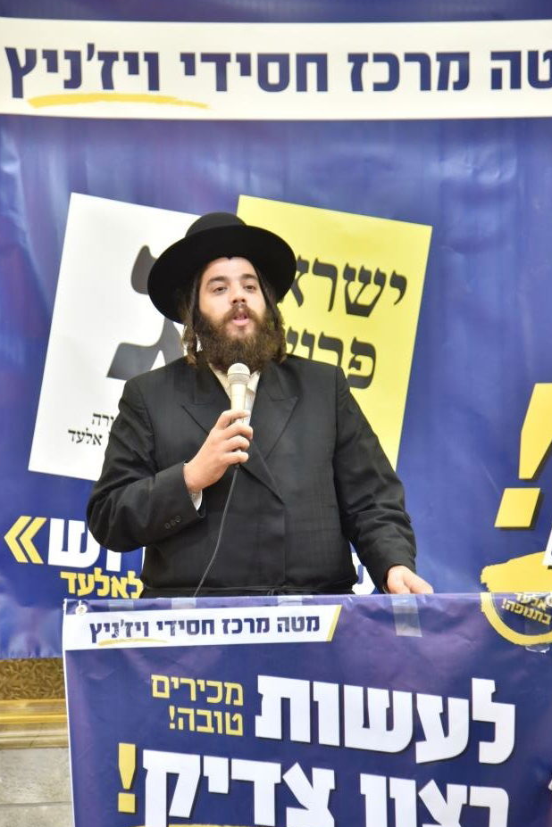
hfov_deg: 14.4
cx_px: 286
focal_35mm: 95
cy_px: 437
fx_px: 2185
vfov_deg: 21.5
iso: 1600
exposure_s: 1/320
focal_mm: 86
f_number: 4
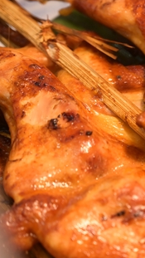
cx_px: 185
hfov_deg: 7.7
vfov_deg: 13.8
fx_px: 1066
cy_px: 148
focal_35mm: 156
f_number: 4
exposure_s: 1/320
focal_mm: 64
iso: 1000
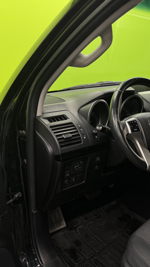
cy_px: 134
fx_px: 247
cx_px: 128
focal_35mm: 35
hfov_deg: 32.4
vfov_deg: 56.6
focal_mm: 6.76
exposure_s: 1/50
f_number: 1.78
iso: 125
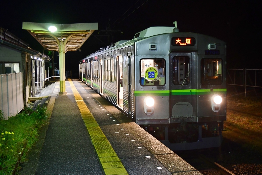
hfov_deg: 41.1
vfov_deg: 28.1
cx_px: 131
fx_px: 349
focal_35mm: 48
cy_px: 88
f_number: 4.5
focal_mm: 32
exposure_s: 1/30
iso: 1800
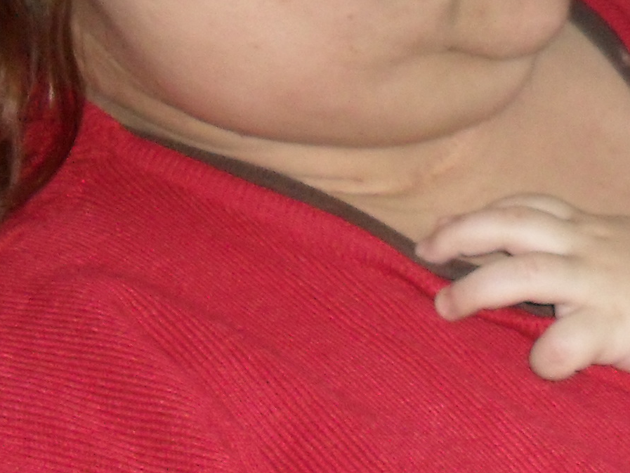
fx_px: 2840
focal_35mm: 156
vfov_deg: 9.4
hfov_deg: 11.8
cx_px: 1080
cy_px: -76
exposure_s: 1/45
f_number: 3.2
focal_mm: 6.3
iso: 200
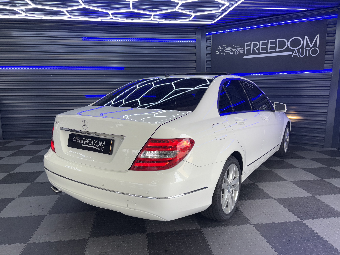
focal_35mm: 26
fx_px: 255
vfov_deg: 53.1
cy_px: 128
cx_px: 170
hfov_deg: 67.3
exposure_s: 1/295
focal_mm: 5.96
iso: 50
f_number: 1.6
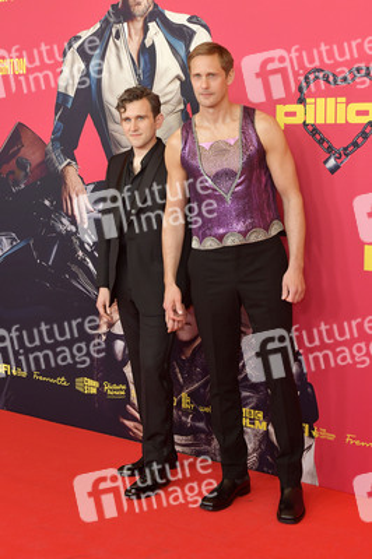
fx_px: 745
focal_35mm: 48
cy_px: 280
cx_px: 186
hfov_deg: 28.0
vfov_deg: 41.1
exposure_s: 1/250
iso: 1000
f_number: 8
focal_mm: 48
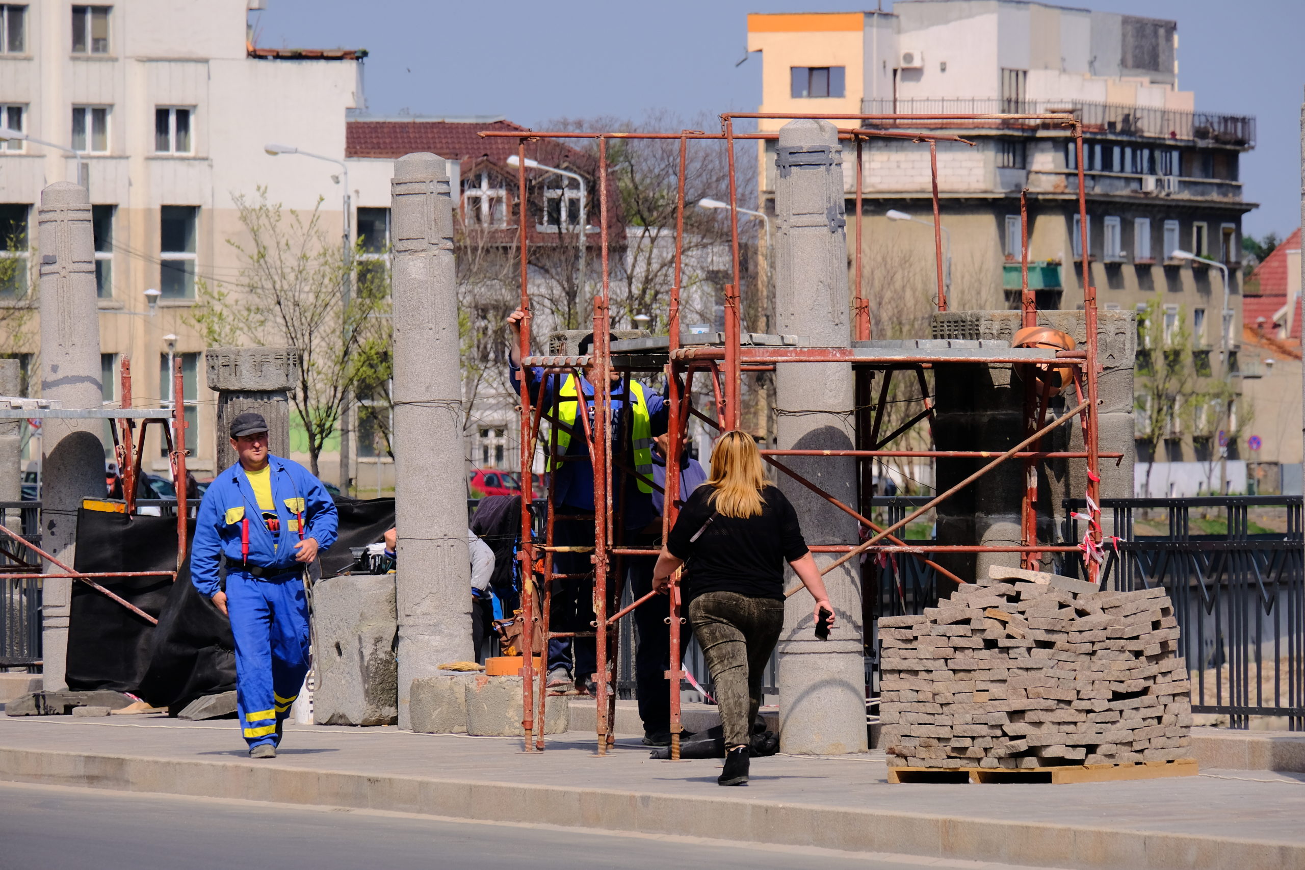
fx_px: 12506
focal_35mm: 345
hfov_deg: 6.0
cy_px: 435
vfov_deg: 4.0
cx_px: 652
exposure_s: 1/500
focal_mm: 230
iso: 400
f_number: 10
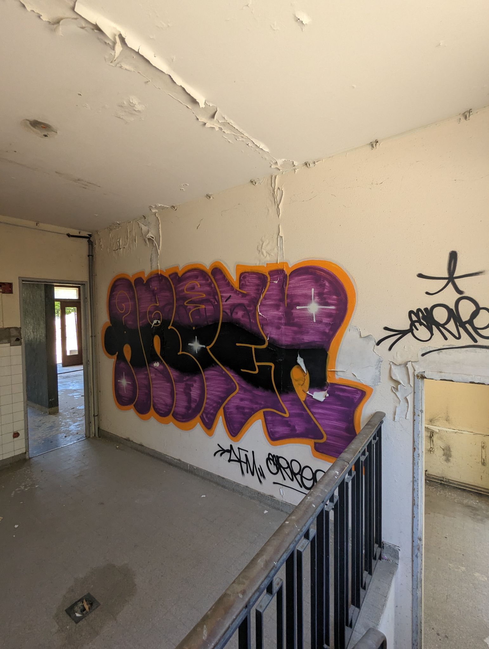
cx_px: 244
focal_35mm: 16
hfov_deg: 78.2
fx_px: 301
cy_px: 324
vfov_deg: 94.4
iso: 96
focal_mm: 2.35
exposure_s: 1/142
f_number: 2.2
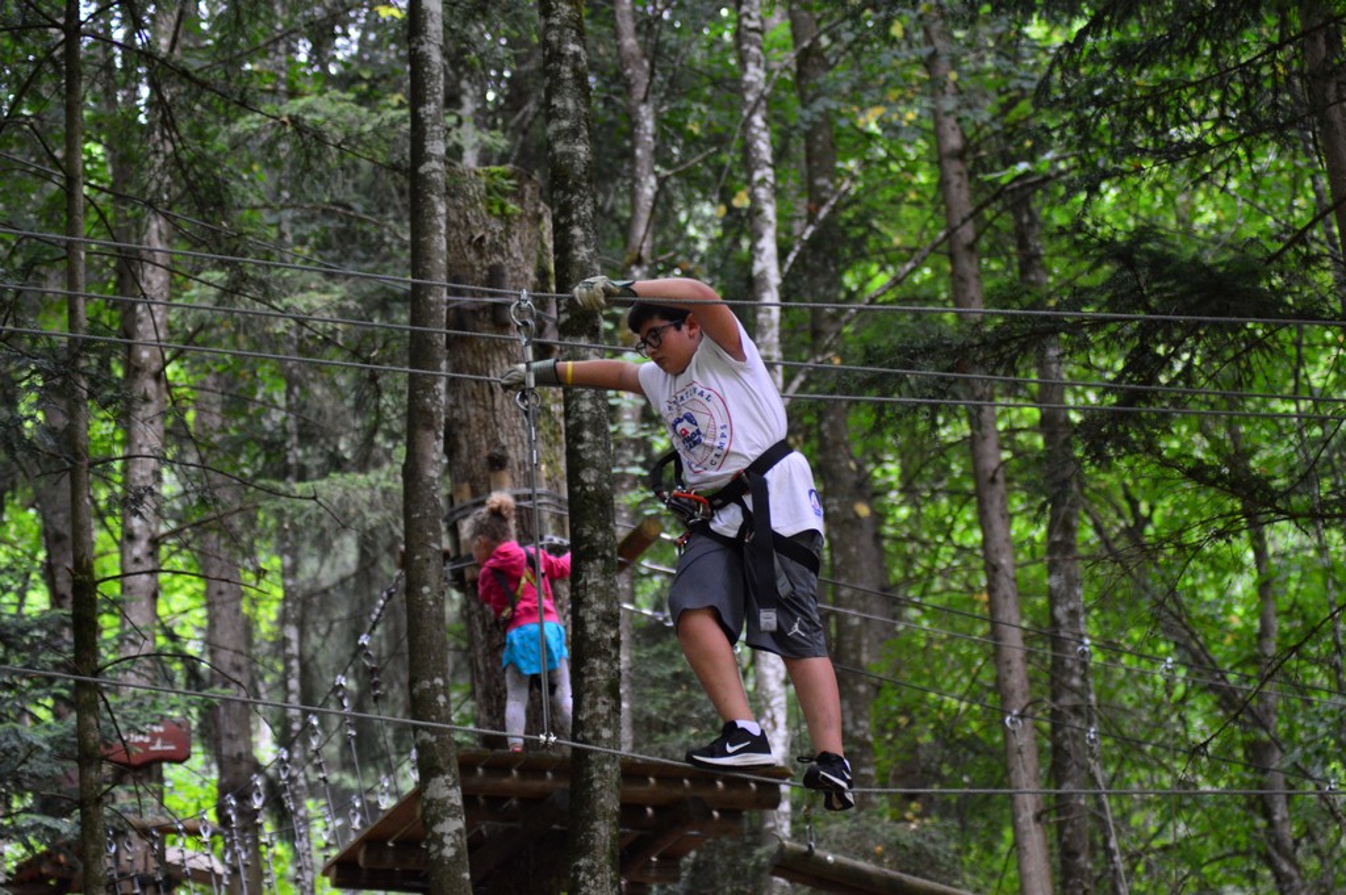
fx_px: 3923
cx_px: 673
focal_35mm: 105
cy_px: 448
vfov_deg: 13.0
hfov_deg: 19.5
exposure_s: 1/160
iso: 1600
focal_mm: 70
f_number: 4
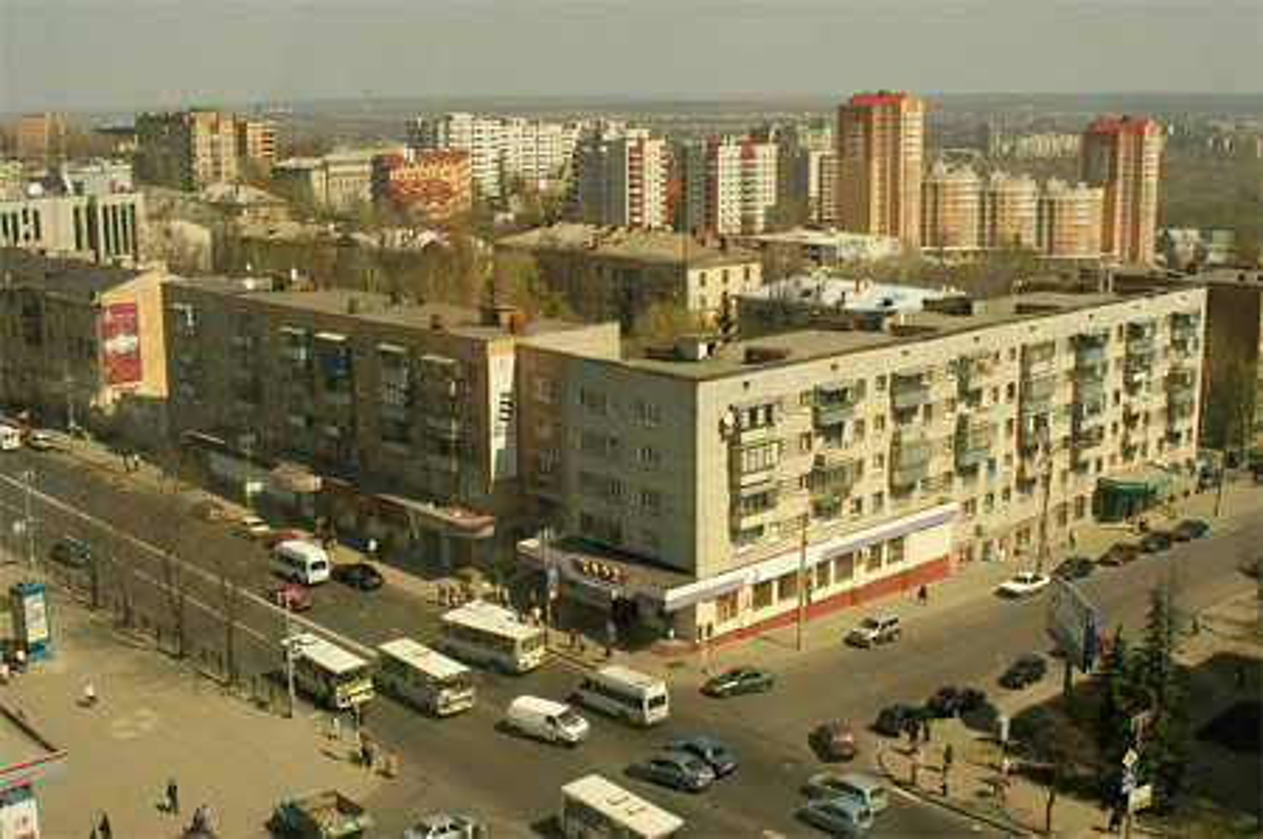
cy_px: 420
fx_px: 1472
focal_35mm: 42
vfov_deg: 31.8
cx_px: 632
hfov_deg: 46.4
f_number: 8
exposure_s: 1/160
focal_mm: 28
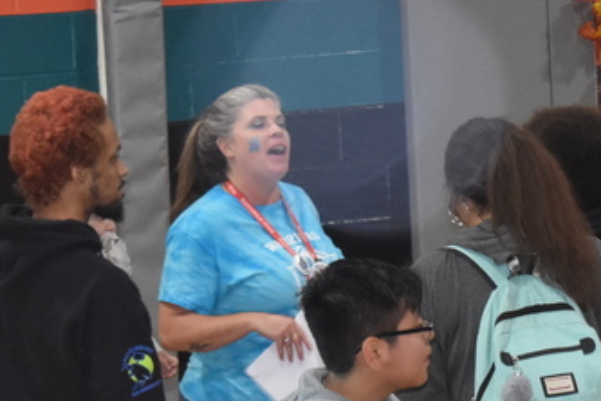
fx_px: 4232
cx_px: 556
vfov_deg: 5.4
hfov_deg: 8.1
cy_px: 368
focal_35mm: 254
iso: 2000
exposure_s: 1/60
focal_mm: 55
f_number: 5.6
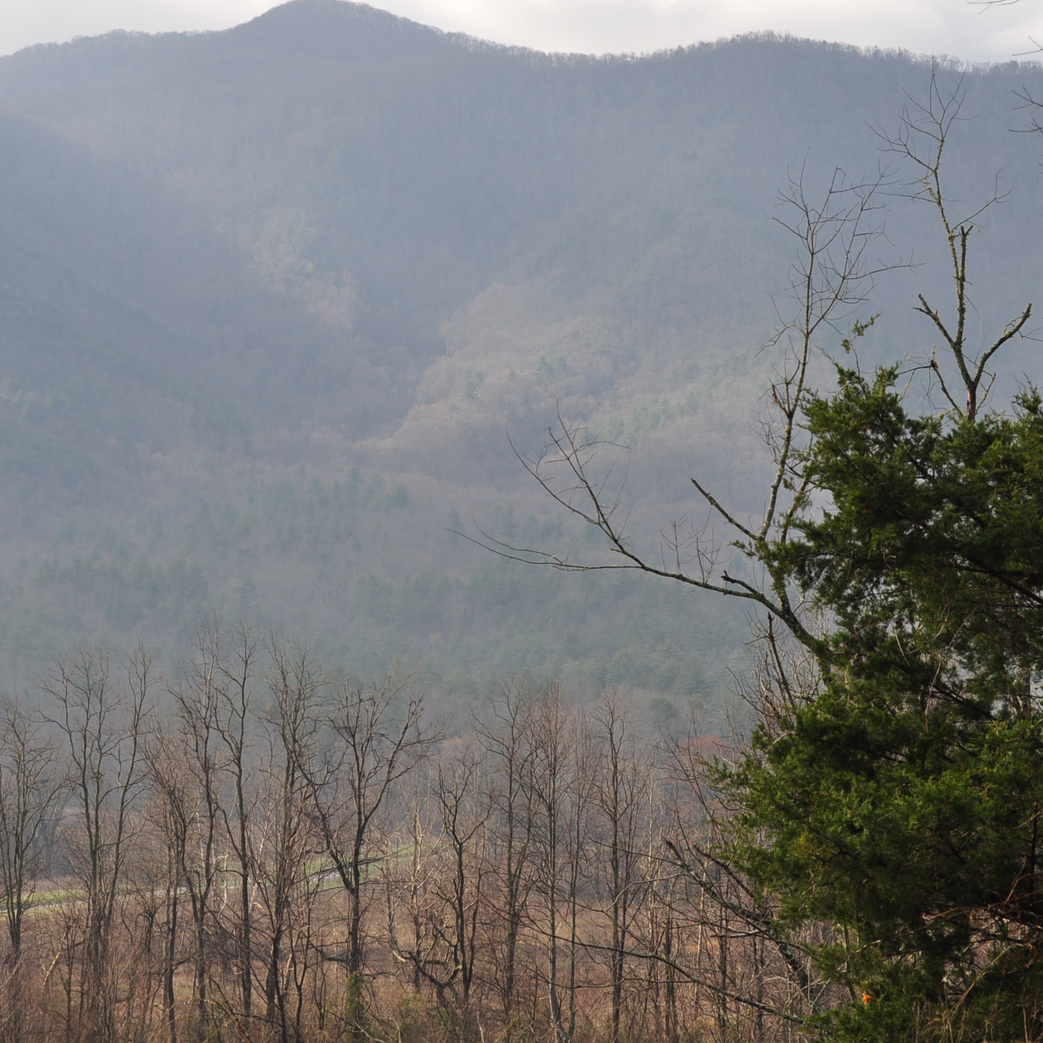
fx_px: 4184
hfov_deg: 14.2
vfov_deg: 14.2
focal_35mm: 123
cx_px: 346
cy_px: 476
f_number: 10
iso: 220
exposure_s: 1/250
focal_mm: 55
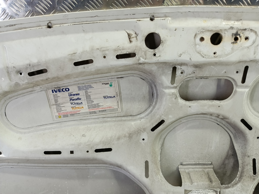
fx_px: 202
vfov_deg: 51.4
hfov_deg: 65.3
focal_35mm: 27
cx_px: 130
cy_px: 97
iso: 108
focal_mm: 4.11
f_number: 1.6
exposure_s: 1/50
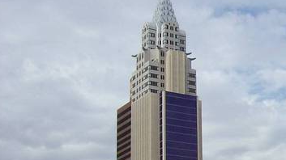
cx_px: 323
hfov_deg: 22.2
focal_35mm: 90
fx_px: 682
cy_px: 177
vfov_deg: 13.2
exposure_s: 1/601
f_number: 4.8
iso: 80
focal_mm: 6
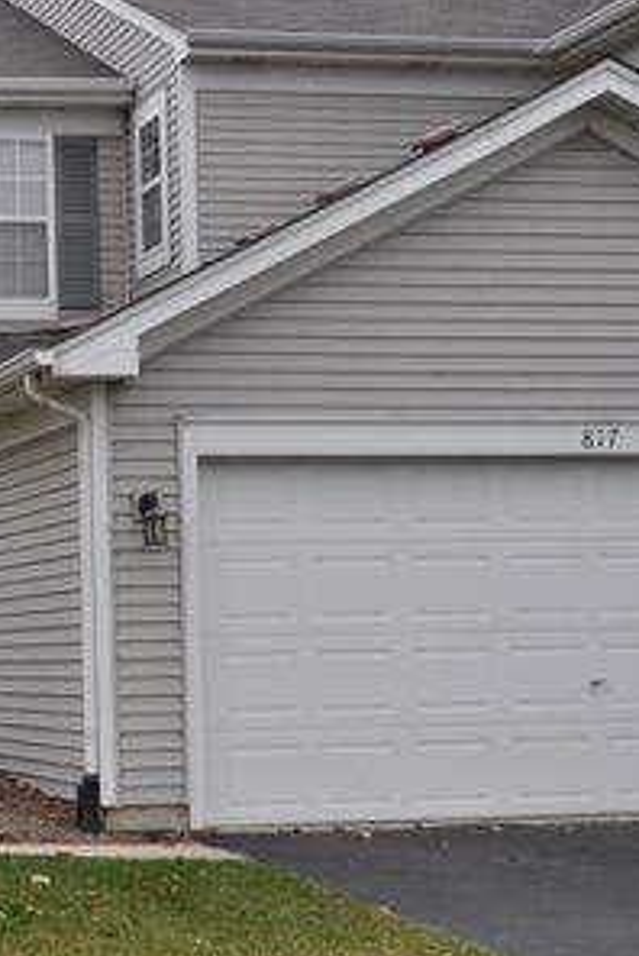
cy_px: 520
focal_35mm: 91
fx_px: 2417
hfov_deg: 14.7
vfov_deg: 22.4
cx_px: -84
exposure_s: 1/160
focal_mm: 36
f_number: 6.3
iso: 200
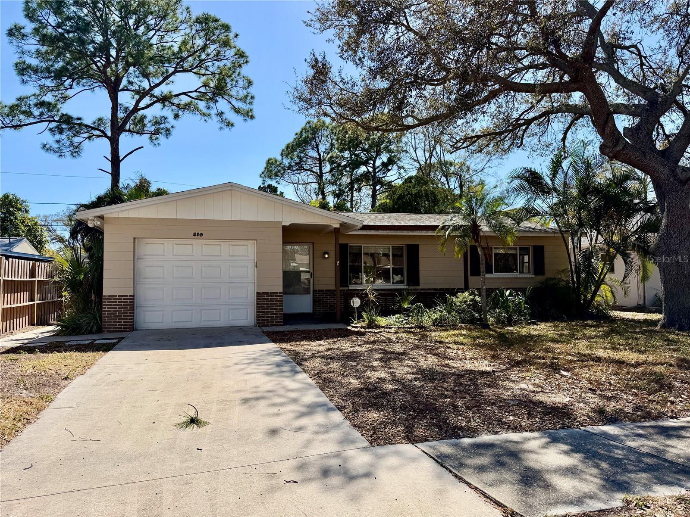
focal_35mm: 24
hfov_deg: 71.6
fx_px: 478
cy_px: 258
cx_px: 345
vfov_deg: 56.8
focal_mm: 6.76
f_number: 1.78
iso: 80
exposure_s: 1/4975
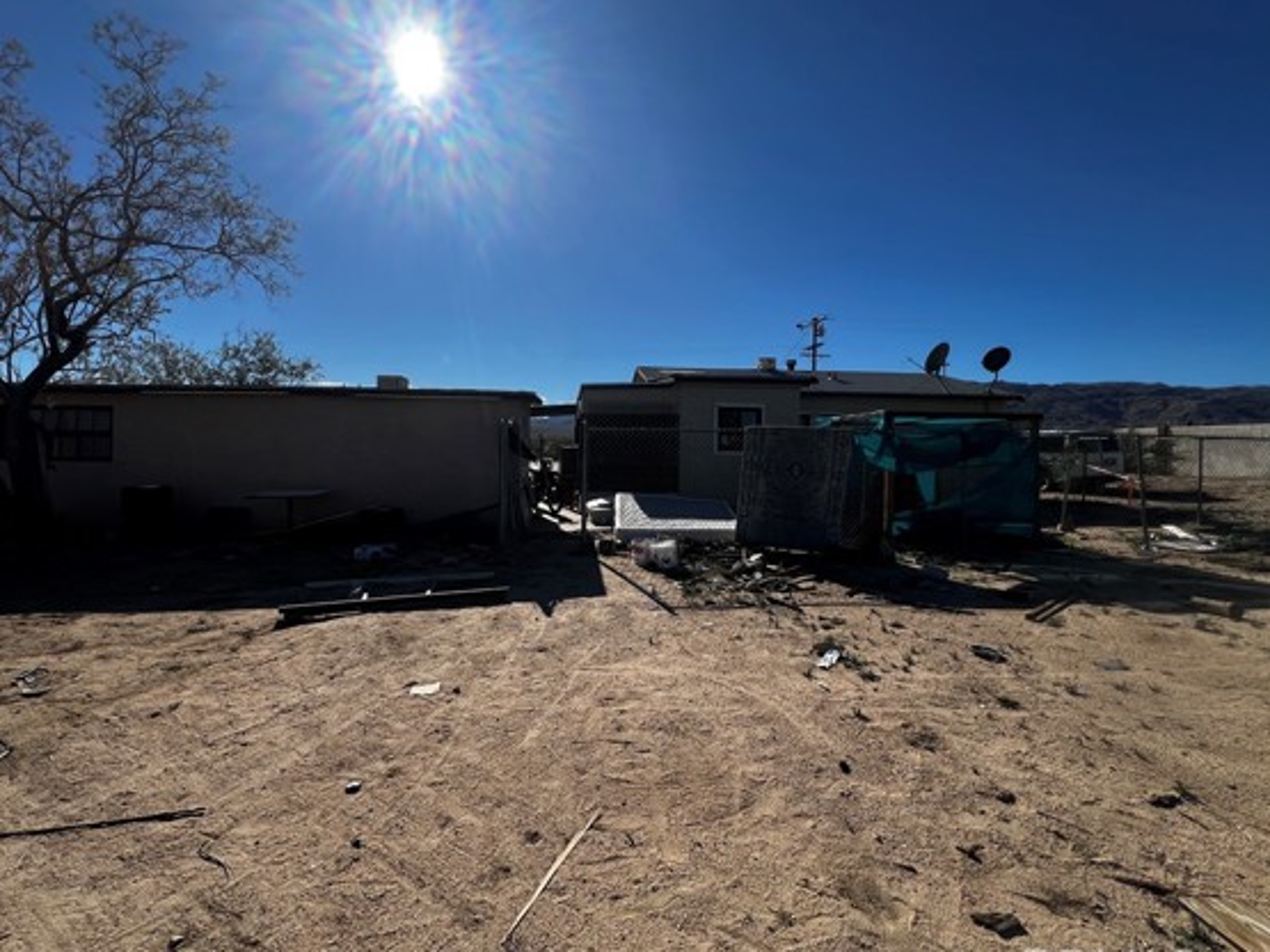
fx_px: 550
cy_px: 453
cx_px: 586
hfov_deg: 98.0
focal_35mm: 15
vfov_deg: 81.7
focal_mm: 1.57
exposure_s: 1/4587
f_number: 1.8
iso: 40
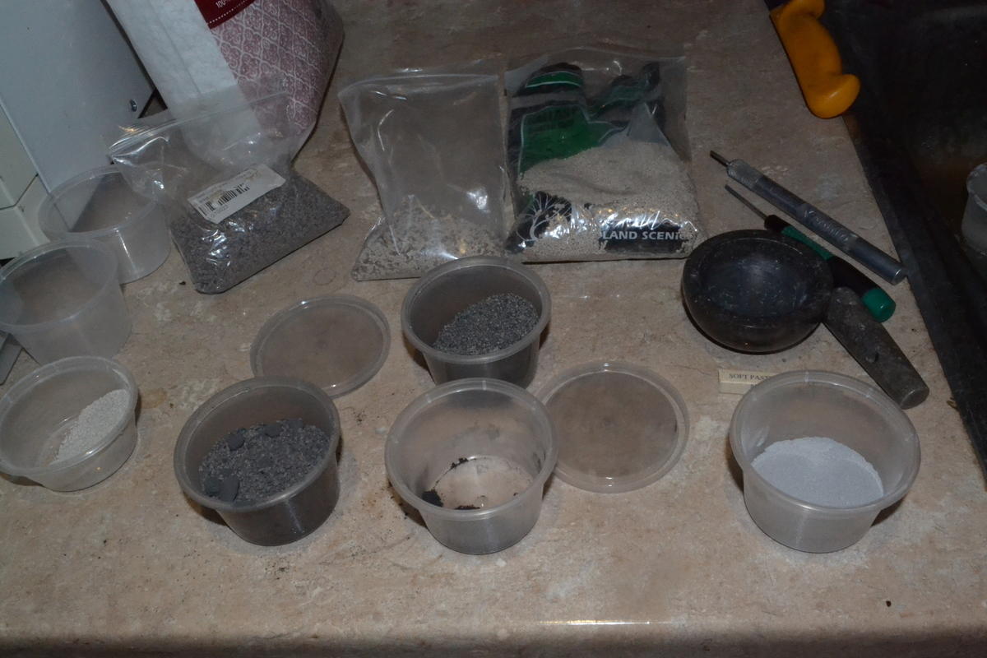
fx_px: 905
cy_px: 329
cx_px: 494
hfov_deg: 57.2
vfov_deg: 40.0
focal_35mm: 33
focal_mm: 22
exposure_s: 1/60
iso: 3200
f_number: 25
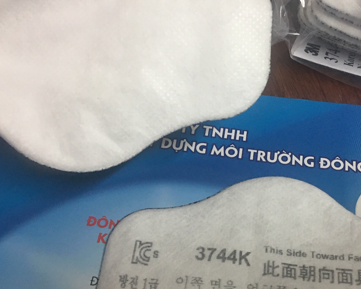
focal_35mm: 48
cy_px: 168
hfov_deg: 38.4
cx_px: 233
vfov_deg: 31.4
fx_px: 513
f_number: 2.2
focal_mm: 4.15
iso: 100
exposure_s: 1/17
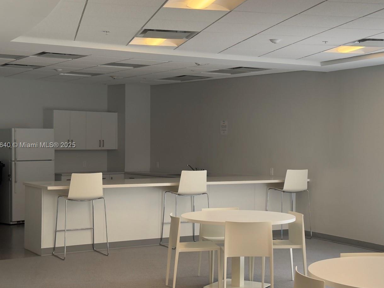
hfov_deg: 30.7
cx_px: 227
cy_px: 146
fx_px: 699
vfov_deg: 23.3
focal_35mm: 63
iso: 64
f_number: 1.78
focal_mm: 6.76
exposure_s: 1/204
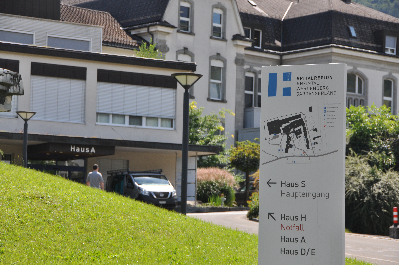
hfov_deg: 19.5
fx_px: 1162
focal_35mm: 105
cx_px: 200
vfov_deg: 13.0
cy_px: 132
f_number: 8
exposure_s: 1/1000
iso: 400
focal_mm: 70
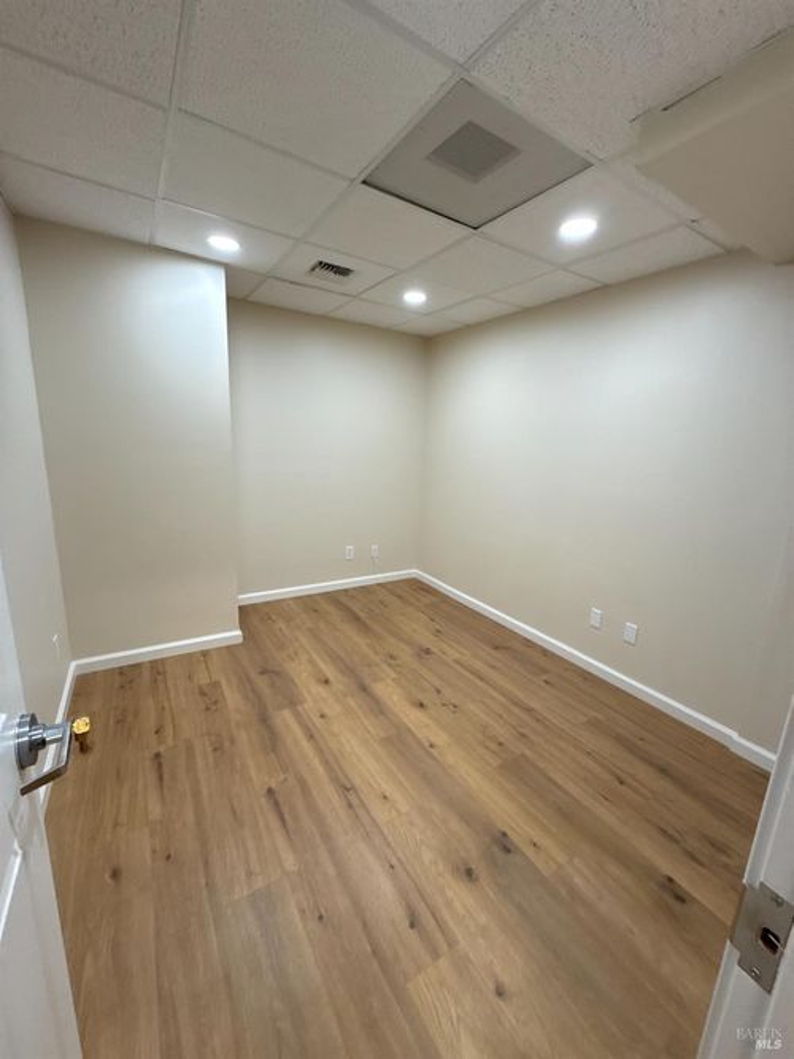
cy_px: 530
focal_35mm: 14
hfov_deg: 85.7
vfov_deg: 102.1
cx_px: 397
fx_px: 428
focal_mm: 2.22
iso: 200
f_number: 2.2
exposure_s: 1/120
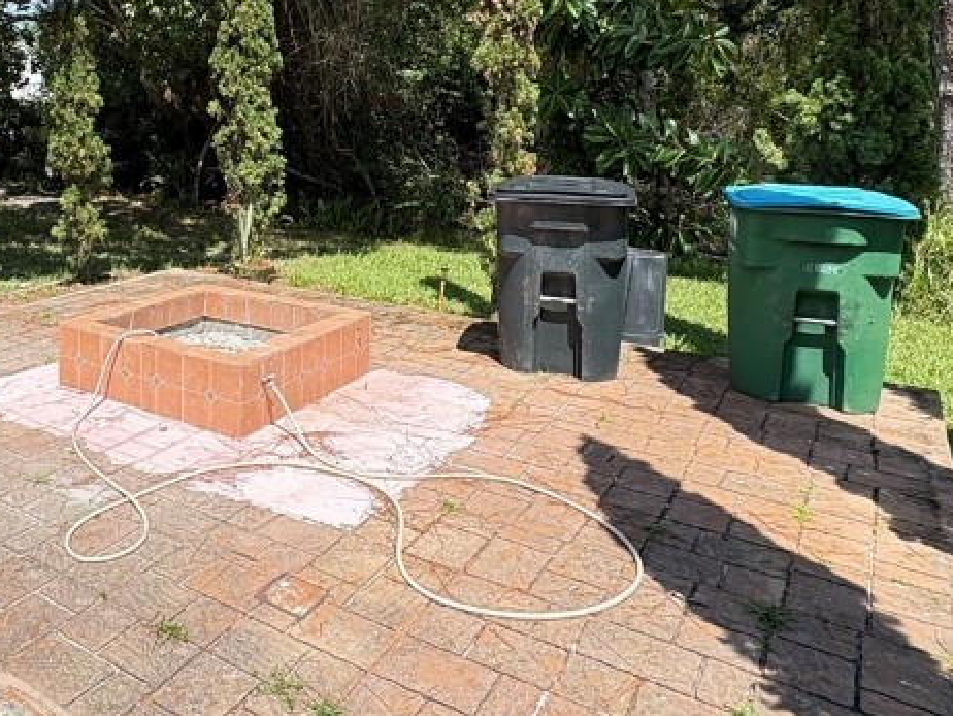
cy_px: 159
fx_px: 854
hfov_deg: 54.7
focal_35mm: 31
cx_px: 204
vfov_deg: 43.7
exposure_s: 1/821
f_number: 2.2
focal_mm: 2.22
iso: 40
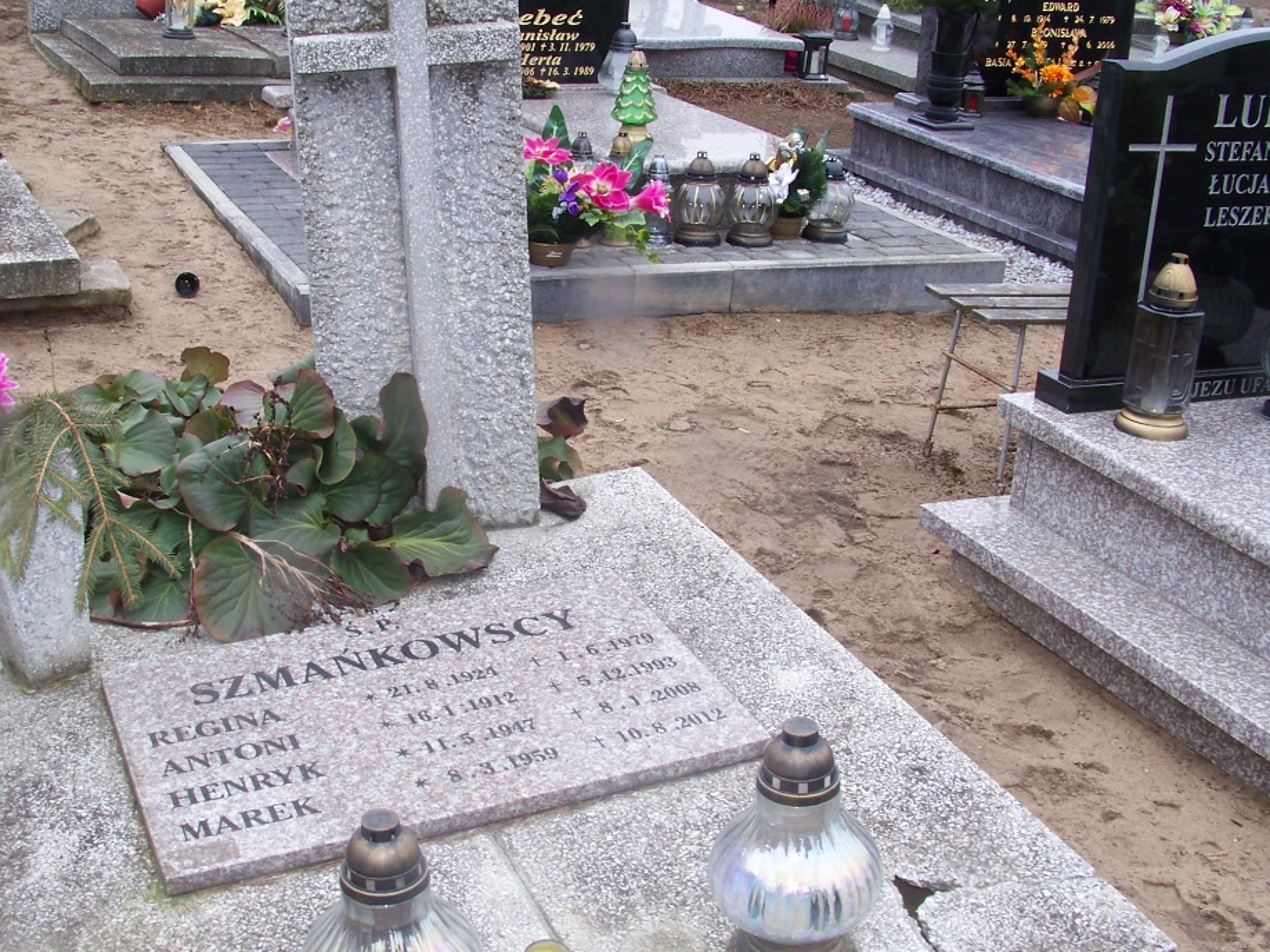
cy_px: 520
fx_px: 1688
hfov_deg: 41.1
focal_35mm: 46
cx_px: 533
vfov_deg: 31.5
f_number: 5.6
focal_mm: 5.85
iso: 64
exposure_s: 1/25
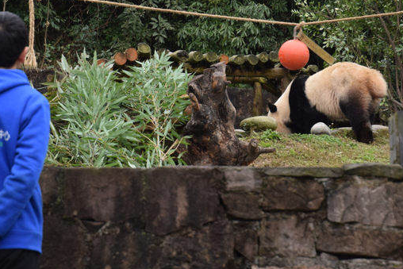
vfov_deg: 7.4
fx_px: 2083
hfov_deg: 11.0
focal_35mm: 186
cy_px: 64
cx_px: 133
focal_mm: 70
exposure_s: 1/400
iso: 500
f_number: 5.3
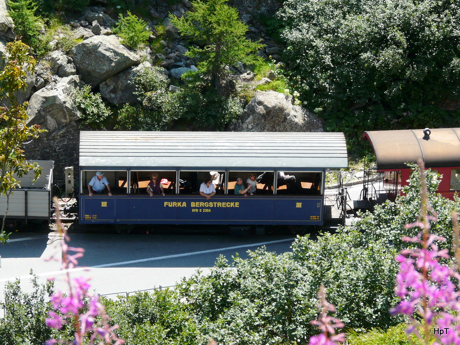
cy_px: 172
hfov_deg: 12.3
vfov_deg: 9.2
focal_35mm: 161
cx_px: 230
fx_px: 2139
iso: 100
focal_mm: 26.4
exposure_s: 1/250
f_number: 5
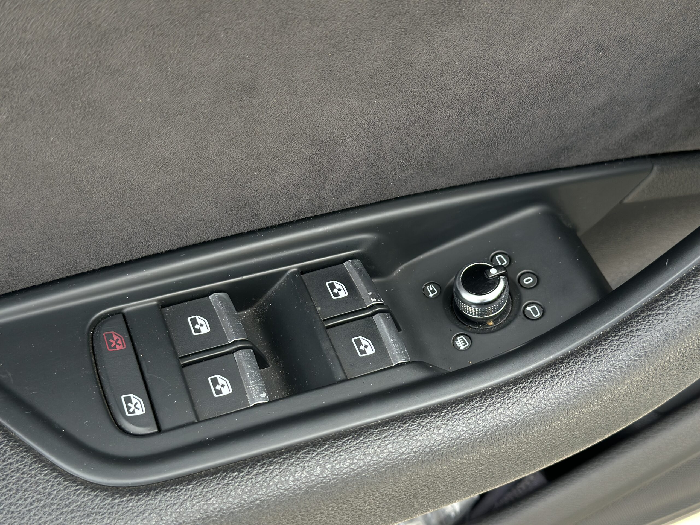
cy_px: 262
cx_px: 350
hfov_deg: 39.7
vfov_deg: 30.3
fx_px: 971
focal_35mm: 48
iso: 80
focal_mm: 6.86
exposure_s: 1/269
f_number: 1.78
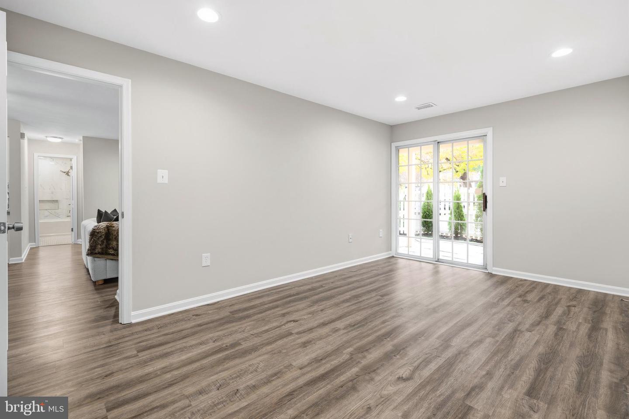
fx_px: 280
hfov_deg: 96.7
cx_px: 314
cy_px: 210
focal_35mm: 16
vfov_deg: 73.7
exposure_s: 1/25
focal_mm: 16
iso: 200
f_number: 7.1
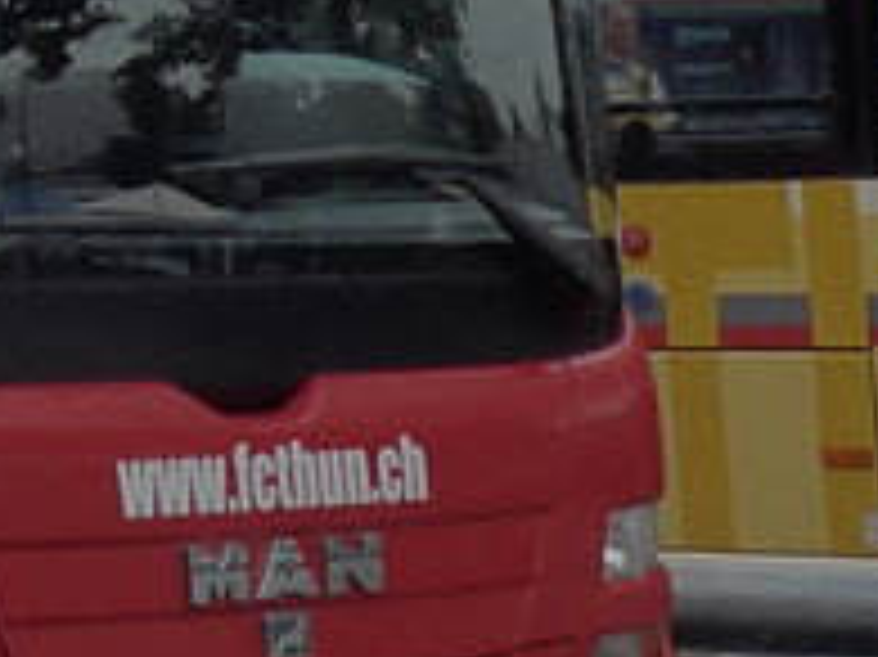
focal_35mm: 222
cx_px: -1216
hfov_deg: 8.2
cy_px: -508
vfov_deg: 6.5
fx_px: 5627
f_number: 4
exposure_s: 1/1000
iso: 160
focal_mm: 7.5
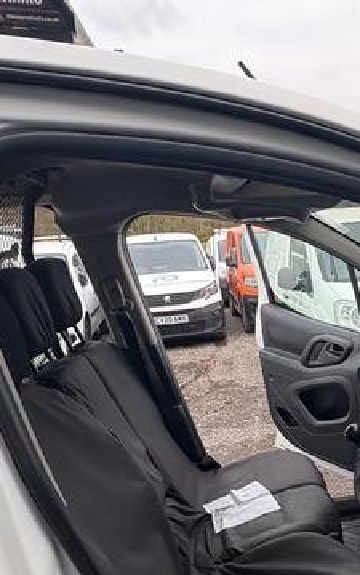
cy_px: 461
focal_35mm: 37
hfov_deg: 32.6
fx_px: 580
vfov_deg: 49.6
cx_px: 331
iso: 64
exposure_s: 1/129
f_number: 2.2
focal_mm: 2.22
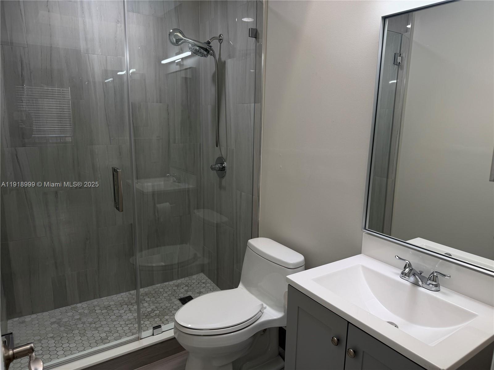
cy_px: 185
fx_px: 343
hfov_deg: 71.6
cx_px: 247
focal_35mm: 24
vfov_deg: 56.8
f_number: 1.78
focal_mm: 6.76
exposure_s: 1/120
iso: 64
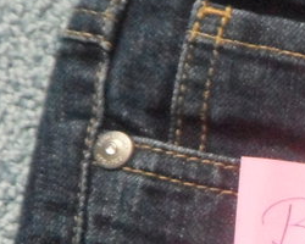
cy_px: 406
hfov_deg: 11.1
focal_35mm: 146
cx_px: 724
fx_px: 1318
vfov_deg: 10.1
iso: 400
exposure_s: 1/20
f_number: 3.1
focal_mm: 4.8
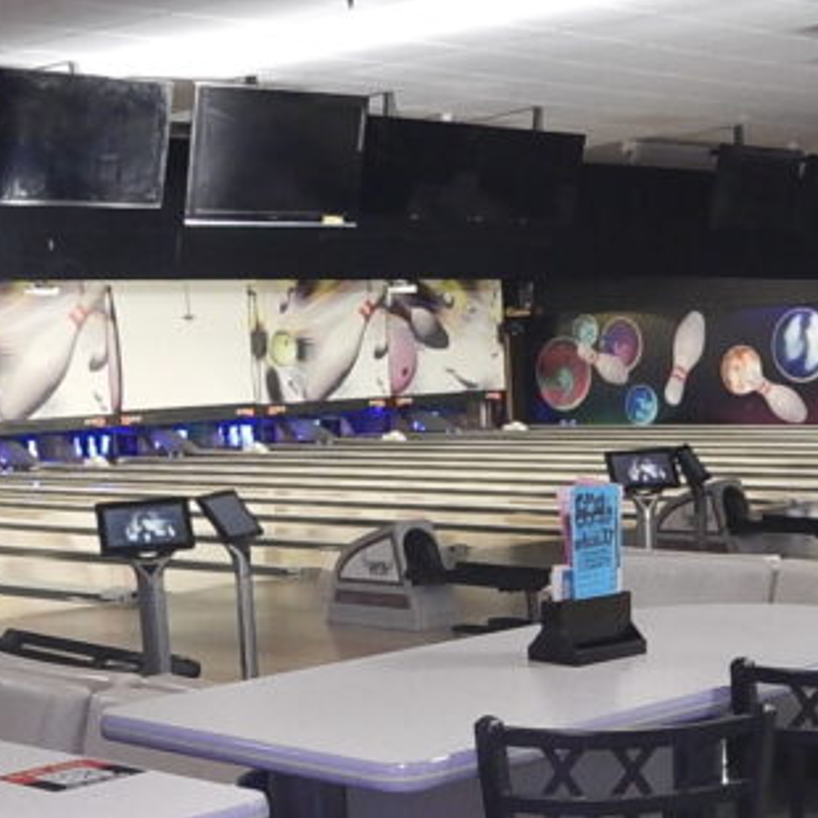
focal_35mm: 70
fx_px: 1871
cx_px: 551
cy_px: 757
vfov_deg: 23.9
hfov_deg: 24.5
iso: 400
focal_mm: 4.3
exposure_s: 1/15
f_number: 2.8
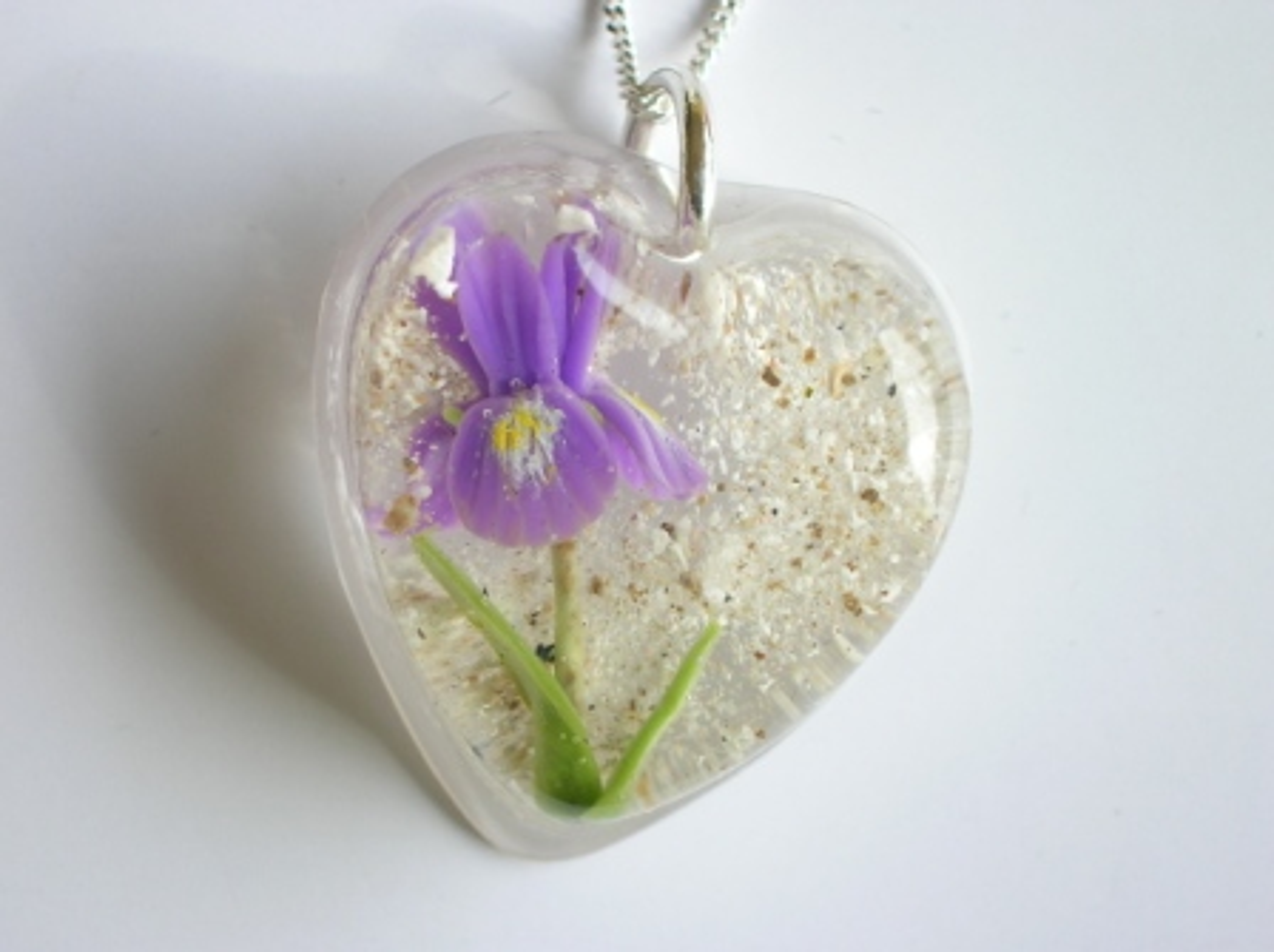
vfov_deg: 22.2
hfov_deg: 29.4
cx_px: 637
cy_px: 476
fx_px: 2426
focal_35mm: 66
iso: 50
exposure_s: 1/40
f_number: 3.8
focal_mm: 11
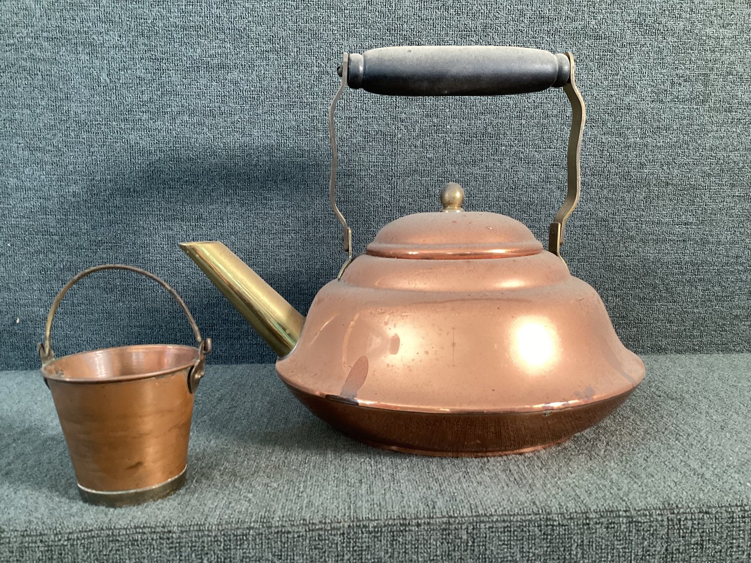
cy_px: 282
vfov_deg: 45.4
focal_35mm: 31
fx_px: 673
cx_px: 376
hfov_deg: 58.3
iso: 250
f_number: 2.4
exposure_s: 1/60
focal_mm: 3.3
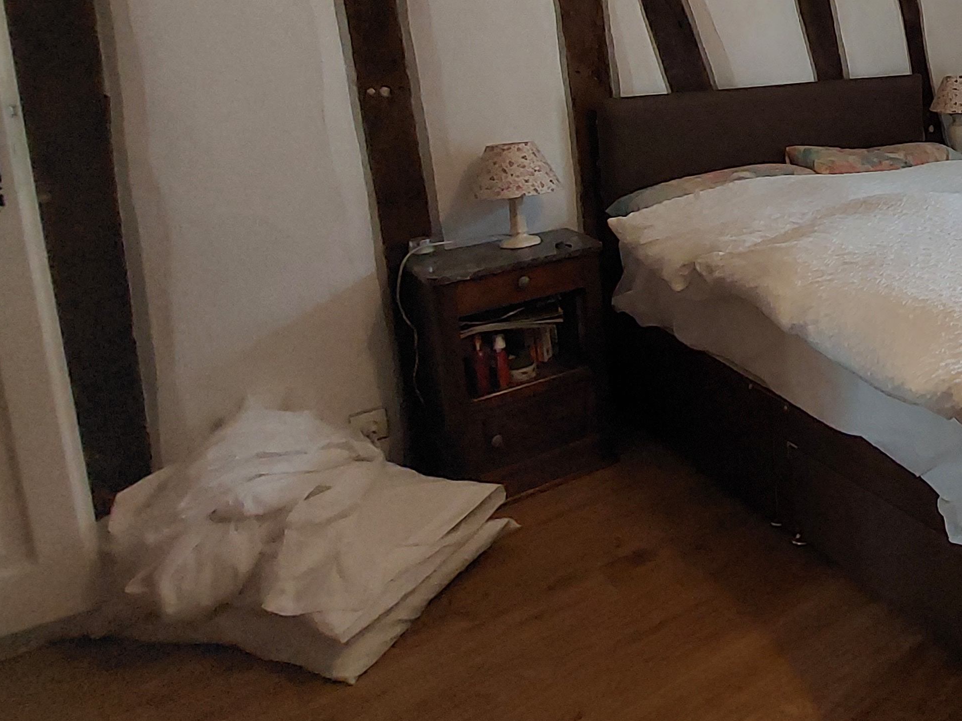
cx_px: 996
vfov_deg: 48.2
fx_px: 750
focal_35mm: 27
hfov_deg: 50.4
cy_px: 133
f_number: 2.2
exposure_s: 1/50
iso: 200
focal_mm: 1.74
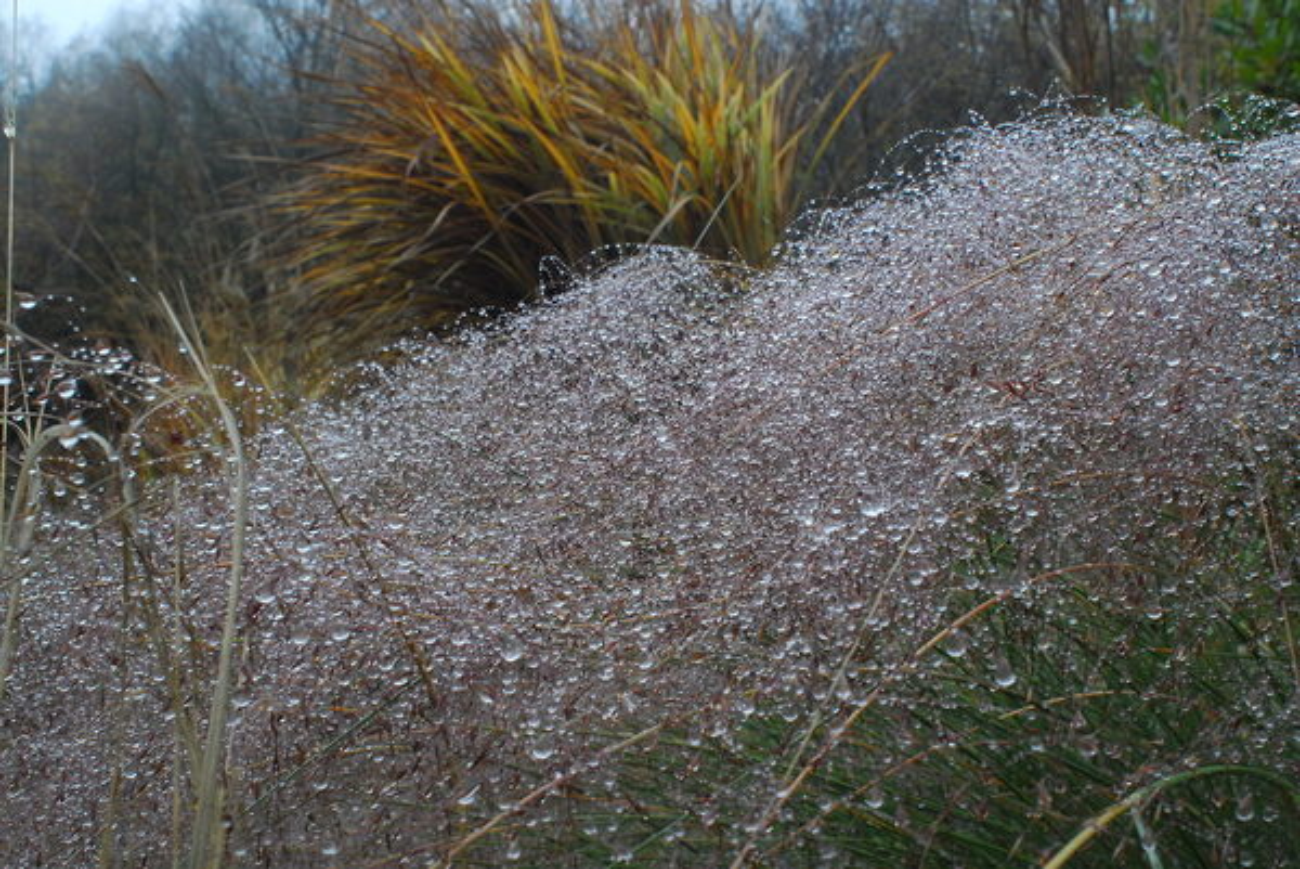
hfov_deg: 53.1
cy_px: 434
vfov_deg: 36.9
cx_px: 650
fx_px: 1301
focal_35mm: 36
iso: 500
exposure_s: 1/20
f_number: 16
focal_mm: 24
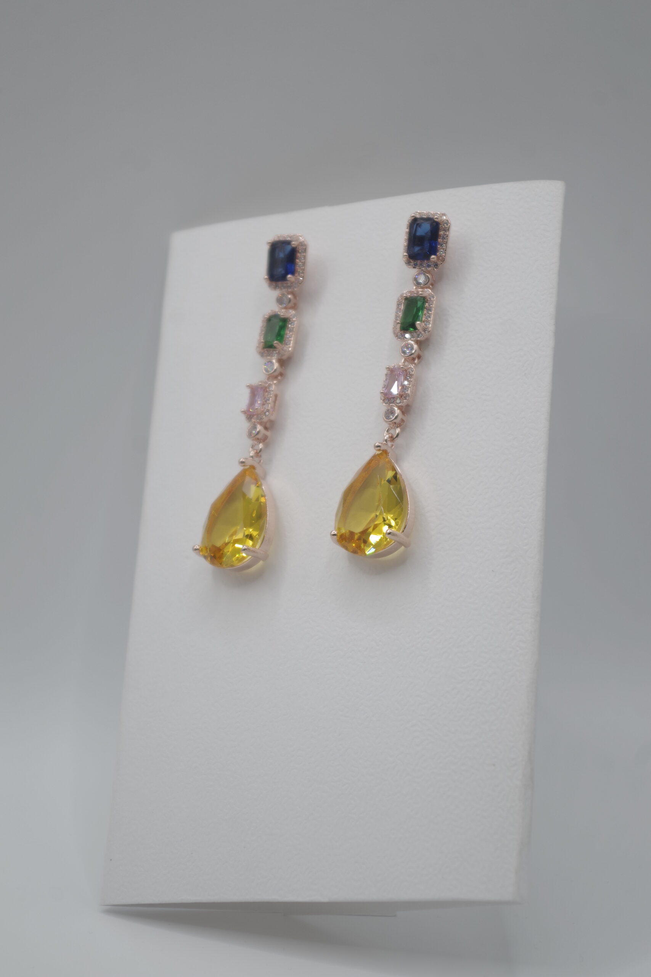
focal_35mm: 82
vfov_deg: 24.8
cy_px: 488
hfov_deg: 16.7
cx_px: 326
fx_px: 2224
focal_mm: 55
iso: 100
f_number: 25
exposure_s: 1/50
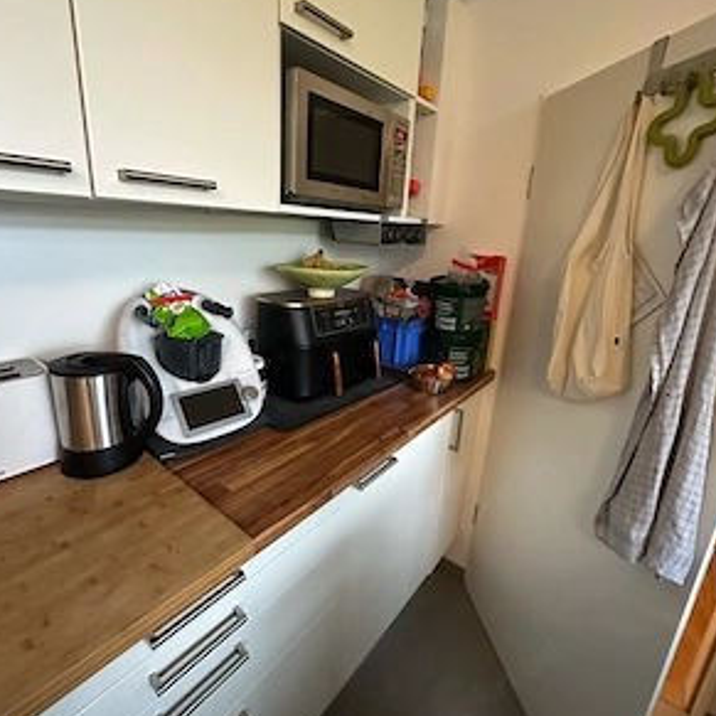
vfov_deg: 83.9
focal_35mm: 17
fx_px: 398
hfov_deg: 84.0
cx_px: 354
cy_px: 337
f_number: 2.2
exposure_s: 1/60
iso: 1250
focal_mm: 2.22
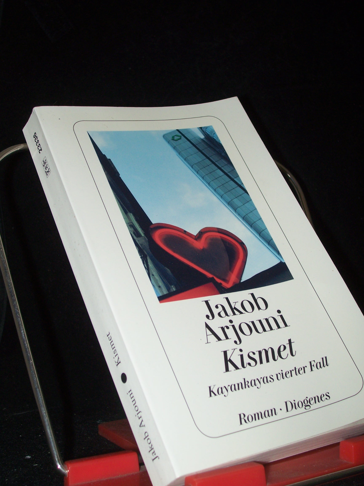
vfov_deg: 36.2
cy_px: 243
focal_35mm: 53
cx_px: 182
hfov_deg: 27.5
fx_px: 743
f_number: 3.2
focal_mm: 8.7
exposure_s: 1/80
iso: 80
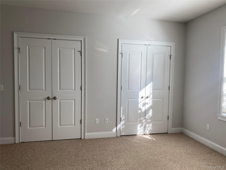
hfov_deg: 67.3
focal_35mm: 26
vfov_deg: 53.1
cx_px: 113
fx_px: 170
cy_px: 85
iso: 64
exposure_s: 1/121
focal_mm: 4.25
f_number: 1.8
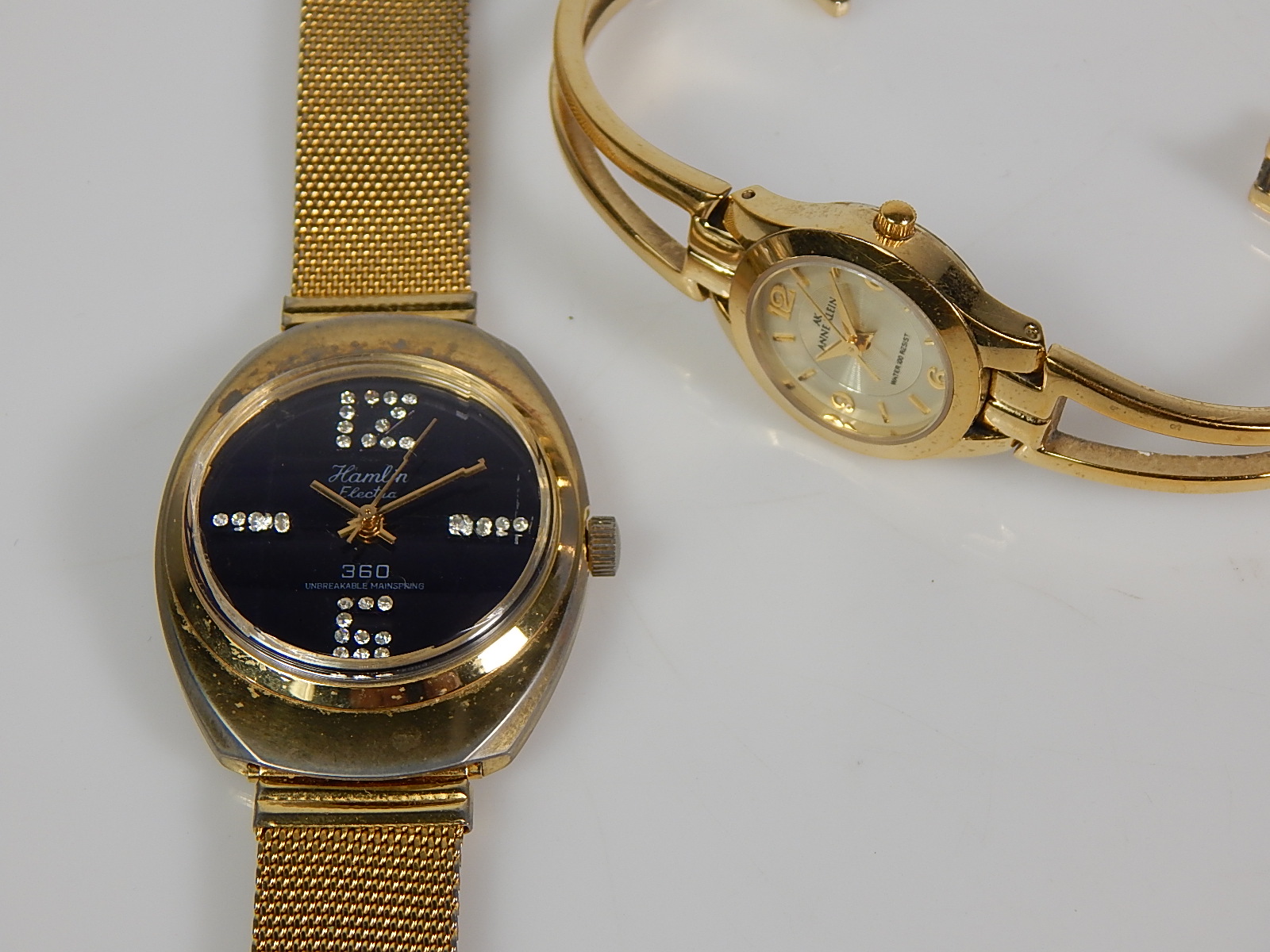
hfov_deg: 26.0
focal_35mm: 75
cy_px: 476
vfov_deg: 19.6
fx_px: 2752
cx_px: 635
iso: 125
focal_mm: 13.5
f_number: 4.2
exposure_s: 1/60
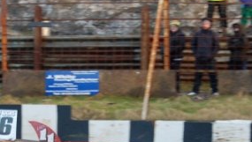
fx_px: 1084
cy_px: 164
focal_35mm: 162
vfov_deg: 7.5
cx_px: 113
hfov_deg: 13.3
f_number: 5
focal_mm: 46
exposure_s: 1/200
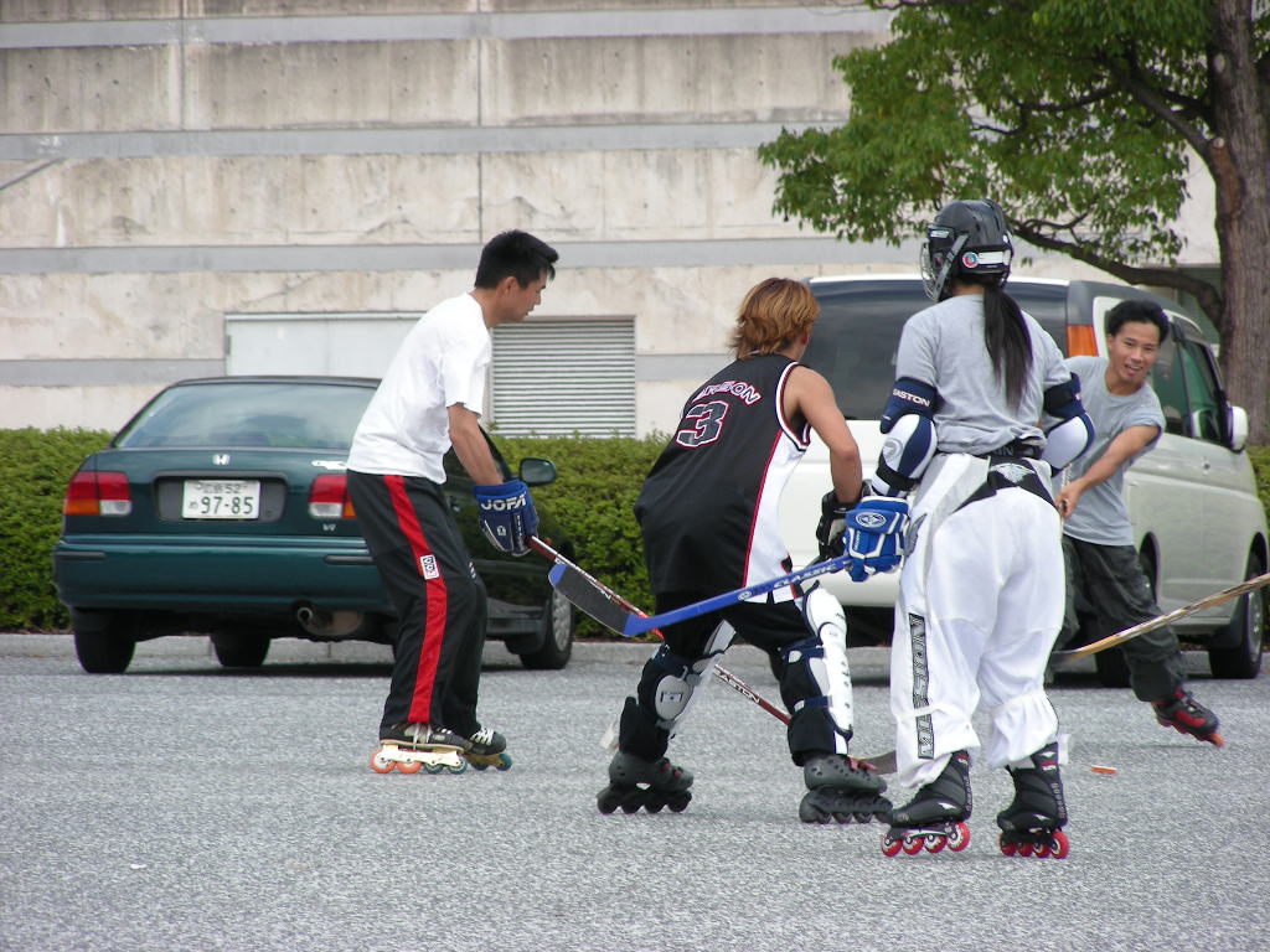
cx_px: 635
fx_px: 11337
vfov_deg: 4.8
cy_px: 476
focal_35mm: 309
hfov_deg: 6.4
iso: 50
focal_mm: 51.6
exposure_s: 1/292
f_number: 4
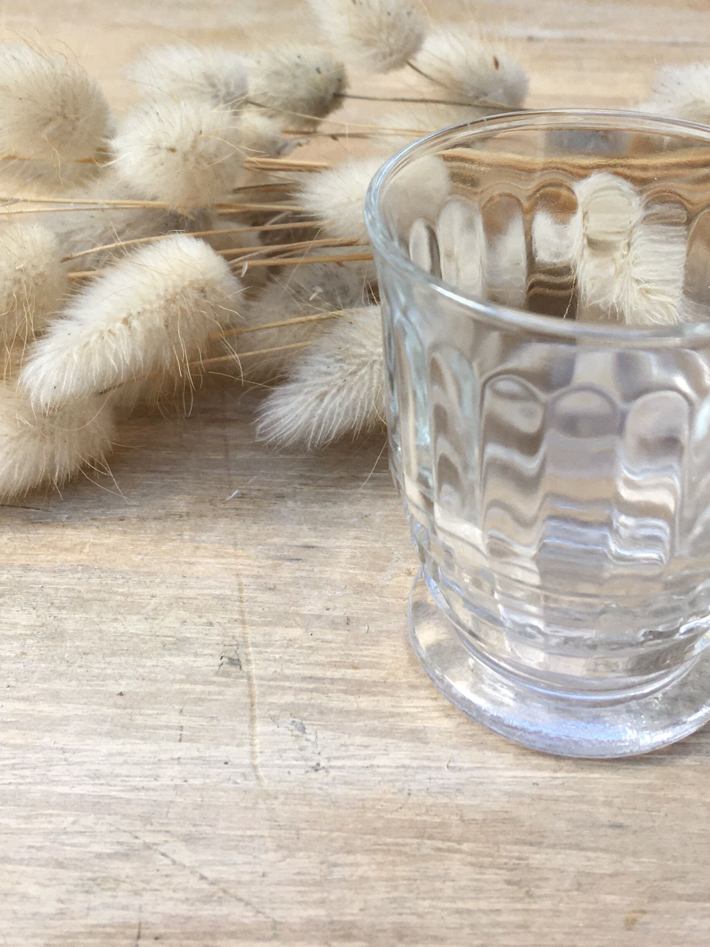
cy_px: 226
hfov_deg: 28.6
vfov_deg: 36.5
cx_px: 384
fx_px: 1395
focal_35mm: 51
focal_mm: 4.15
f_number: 2.2
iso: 40
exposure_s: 1/100
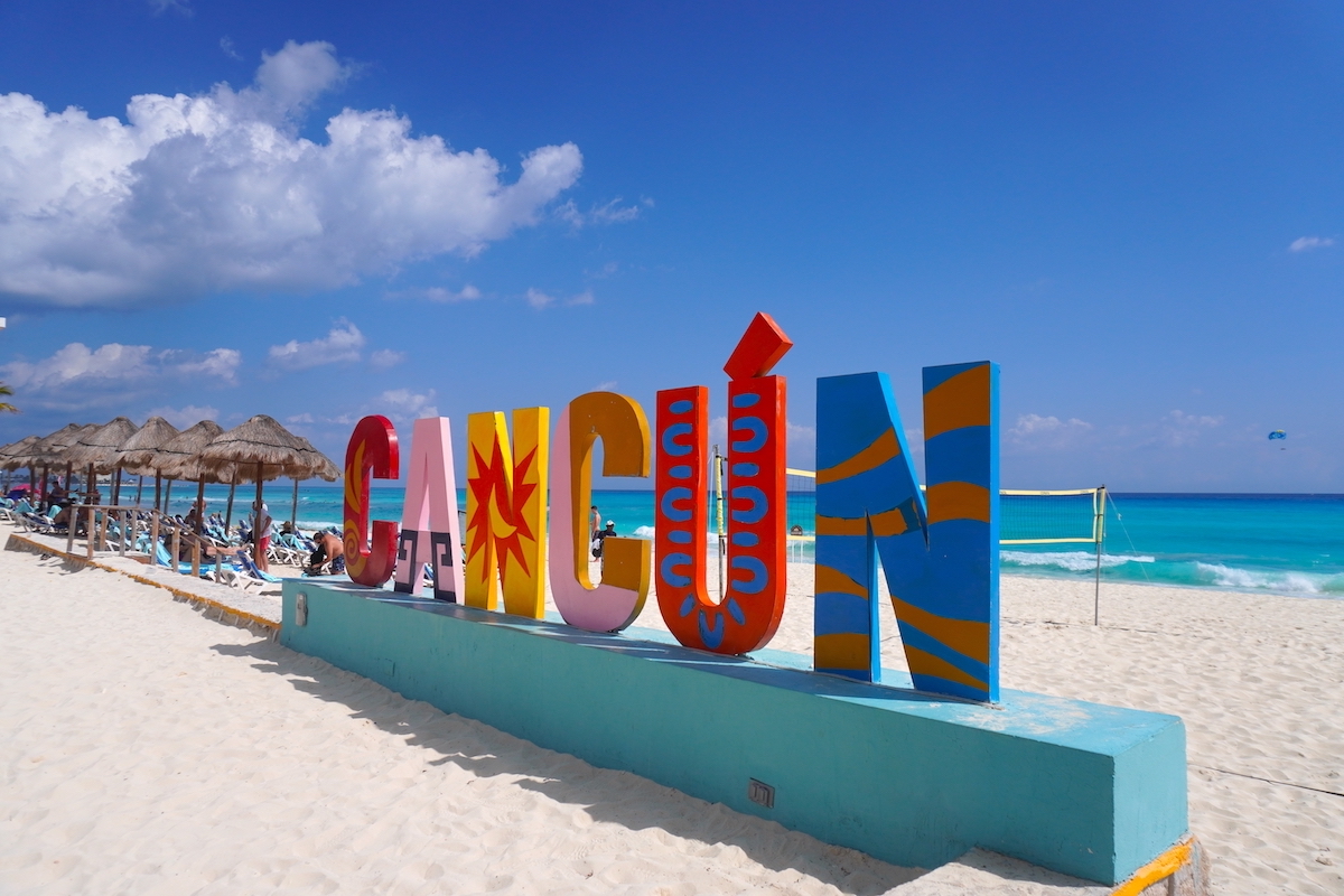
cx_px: 672
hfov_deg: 73.7
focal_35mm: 24
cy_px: 448
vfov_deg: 53.1
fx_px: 896
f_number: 6.3
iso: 160
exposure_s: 1/2000
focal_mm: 16
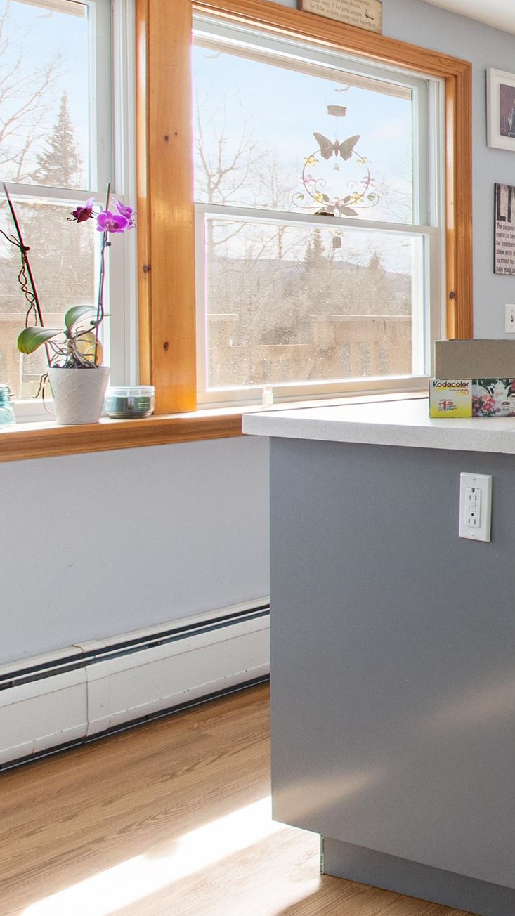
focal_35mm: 37
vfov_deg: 53.1
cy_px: 313
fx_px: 899
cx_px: 904
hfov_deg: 21.8
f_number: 8
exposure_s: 1/30
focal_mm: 10
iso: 100
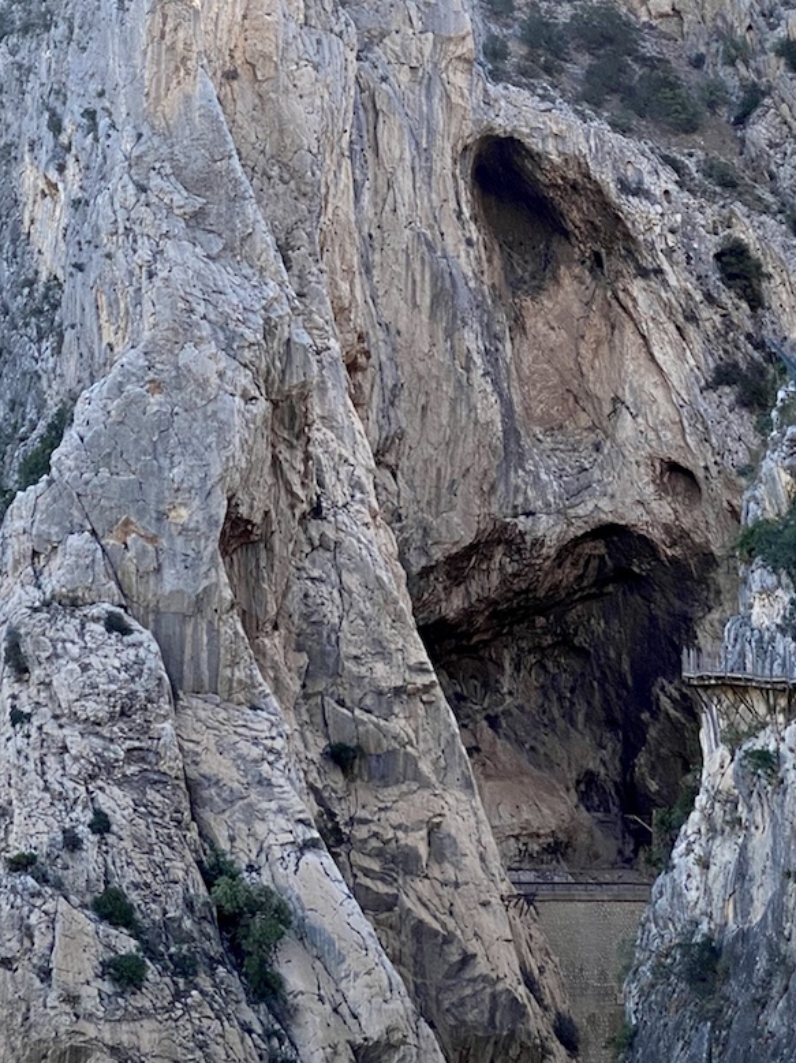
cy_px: -7
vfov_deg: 17.9
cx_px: 171
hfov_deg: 13.8
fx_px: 3282
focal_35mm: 107
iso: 20
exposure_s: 1/475
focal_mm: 6
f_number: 2
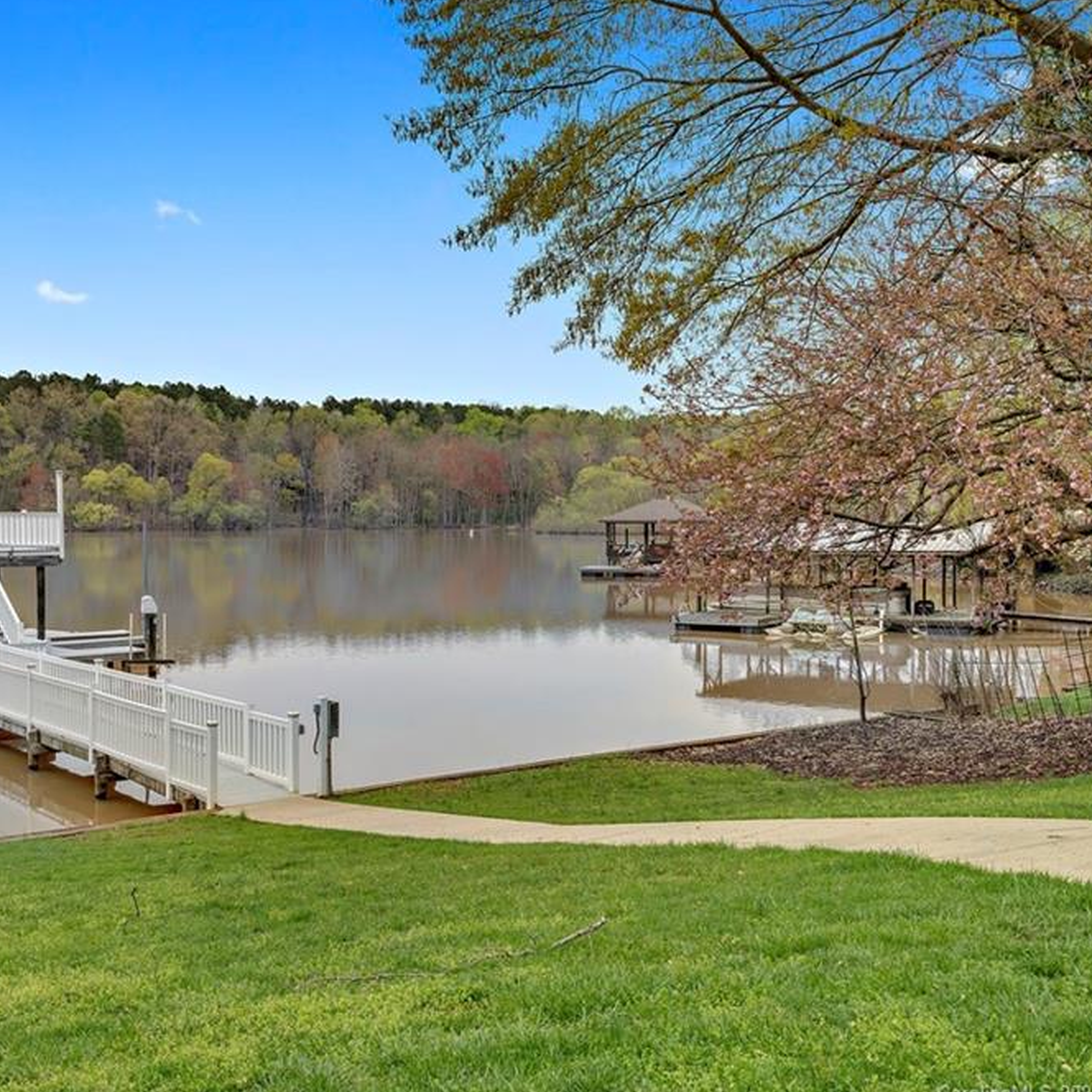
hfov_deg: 42.5
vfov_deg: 43.9
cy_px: 548
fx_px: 1356
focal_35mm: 38
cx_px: 273
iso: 100
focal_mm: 29
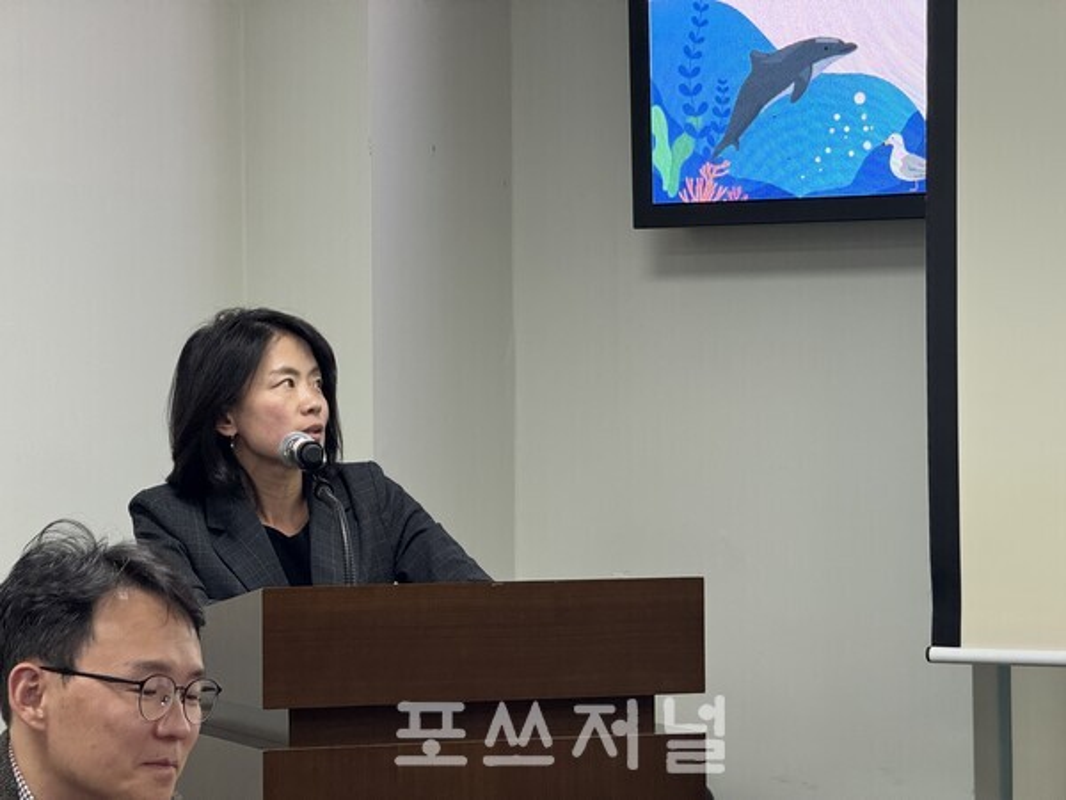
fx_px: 3695
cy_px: 400
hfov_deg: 16.4
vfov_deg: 12.3
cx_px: 533
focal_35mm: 120
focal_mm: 15.66
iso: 200
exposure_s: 1/113
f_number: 2.8
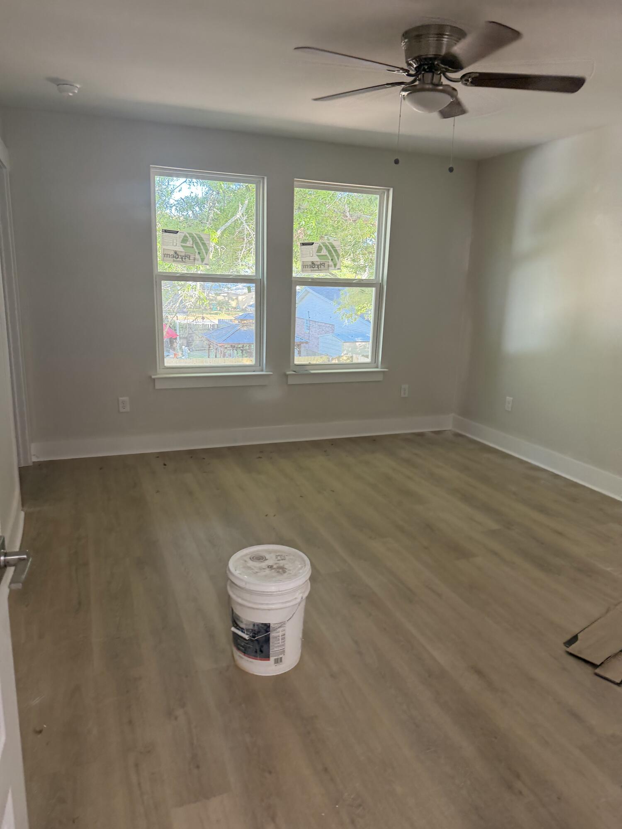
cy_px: 414
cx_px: 311
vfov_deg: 71.6
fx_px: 575
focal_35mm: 24
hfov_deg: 56.8
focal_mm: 6.76
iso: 200
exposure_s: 1/121
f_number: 1.78
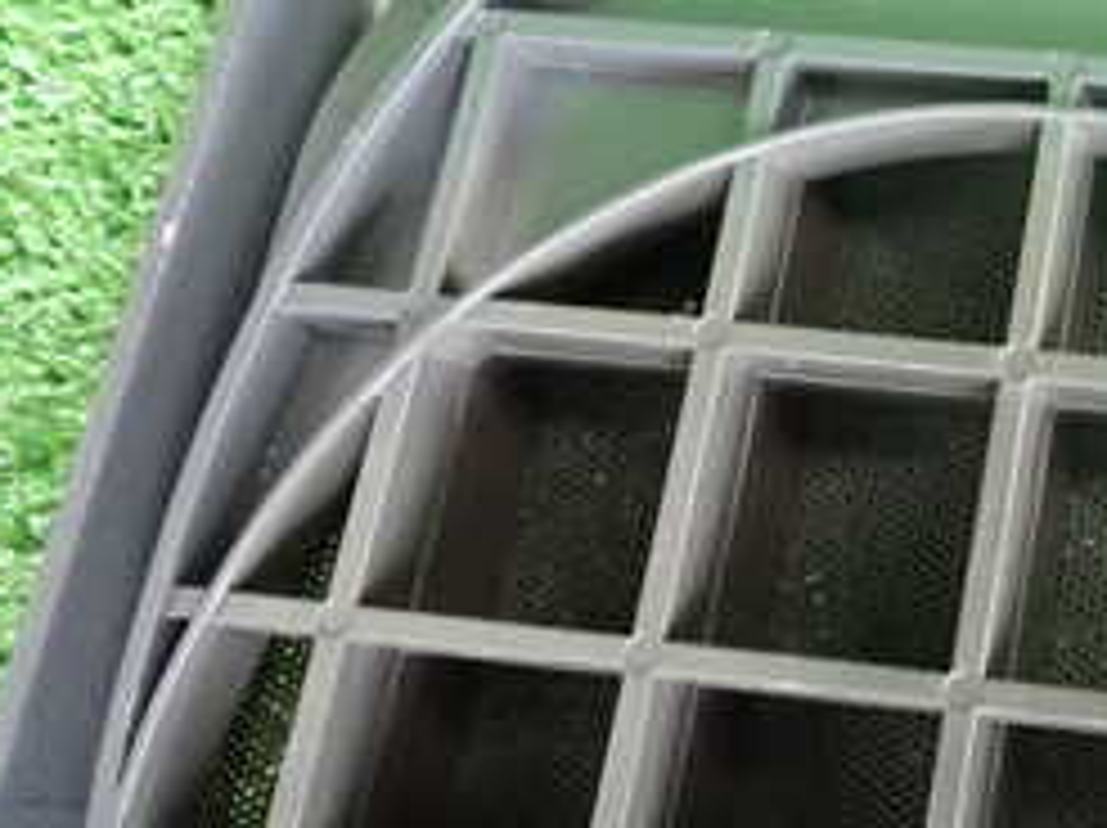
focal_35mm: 61
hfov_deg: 28.1
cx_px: 1292
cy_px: 148
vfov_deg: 23.6
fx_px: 1949
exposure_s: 1/100
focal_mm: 4.5
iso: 1600
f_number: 2
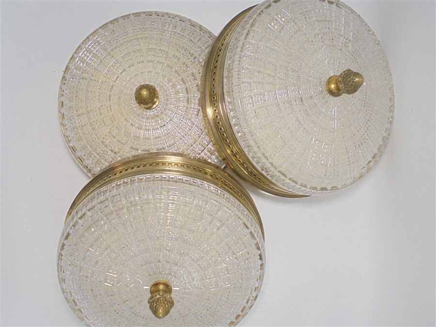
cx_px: 218
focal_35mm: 29
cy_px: 164
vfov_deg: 48.2
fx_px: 365
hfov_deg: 61.7
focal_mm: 5.3
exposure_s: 1/30
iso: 100
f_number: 3.7
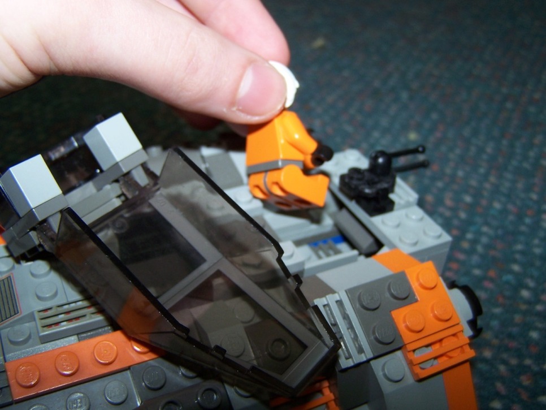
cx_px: 273
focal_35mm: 38
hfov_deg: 49.0
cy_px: 205
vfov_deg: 37.7
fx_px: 600
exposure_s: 1/60
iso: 80
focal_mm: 6.3
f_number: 2.8
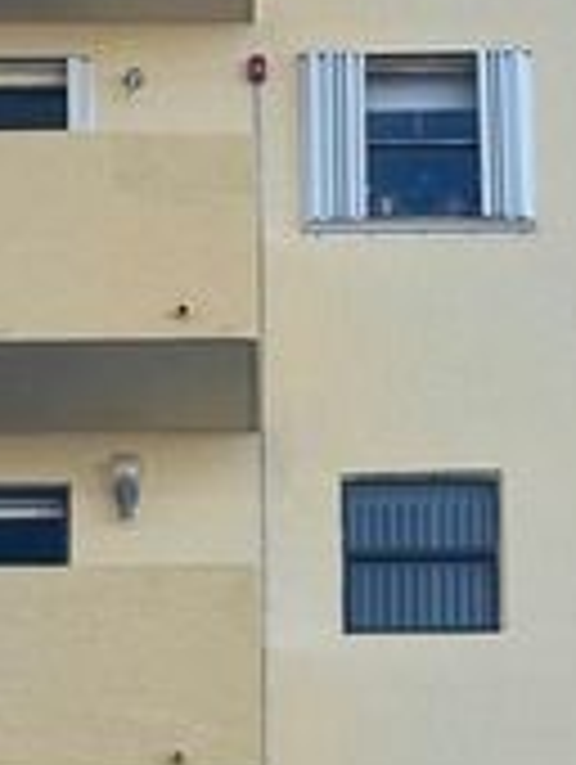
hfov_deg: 7.9
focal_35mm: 188
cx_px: 400
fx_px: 4161
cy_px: 925
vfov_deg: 10.3
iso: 64
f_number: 1.78
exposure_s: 1/1323
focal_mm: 6.86
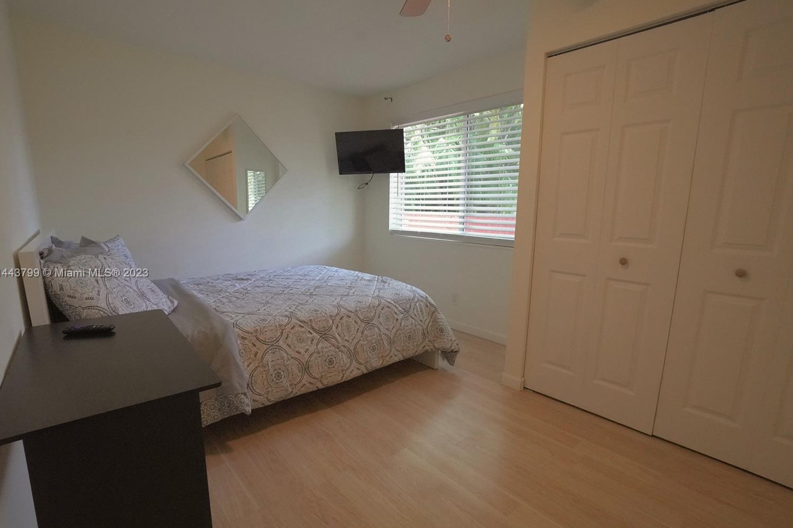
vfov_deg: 73.7
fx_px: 352
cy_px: 274
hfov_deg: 96.7
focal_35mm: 16
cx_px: 402
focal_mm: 10
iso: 5000
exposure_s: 1/80
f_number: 10
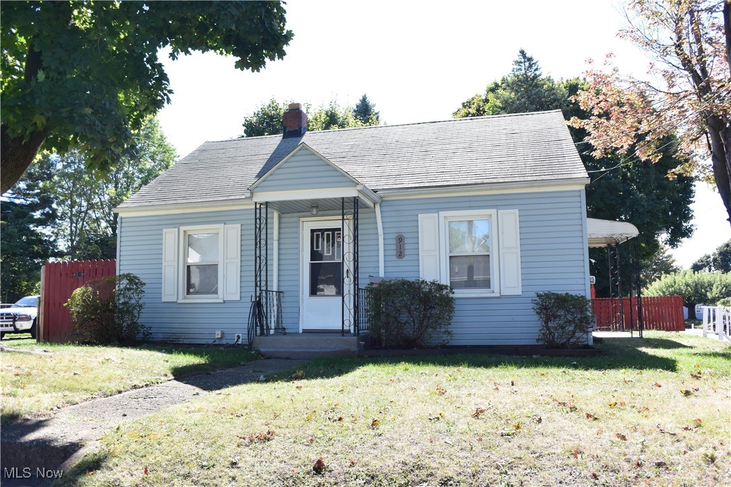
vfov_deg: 47.9
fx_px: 548
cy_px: 244
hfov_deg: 67.4
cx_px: 366
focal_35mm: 27
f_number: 4
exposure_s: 1/250
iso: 160
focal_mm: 10
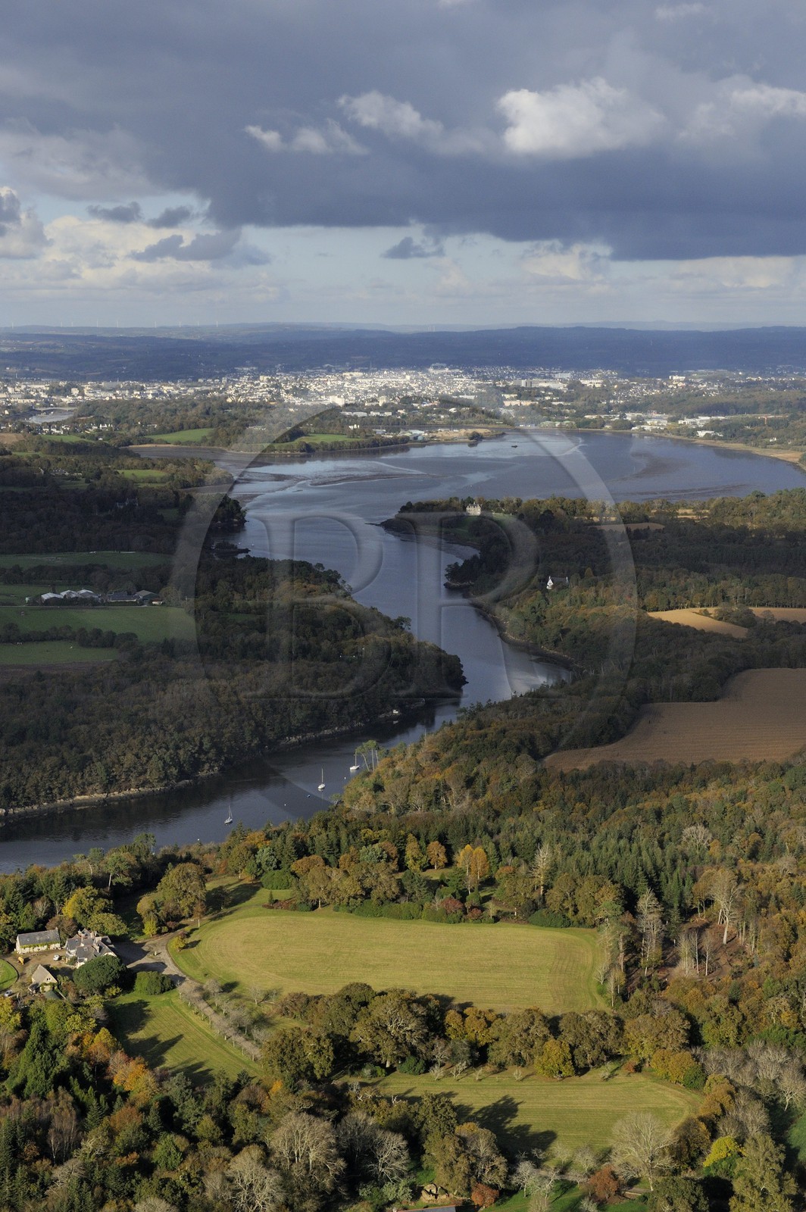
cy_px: 606
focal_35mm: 62
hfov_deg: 21.9
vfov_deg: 32.4
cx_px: 403
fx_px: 2086
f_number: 16
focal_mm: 62
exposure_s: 1/800
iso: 1000
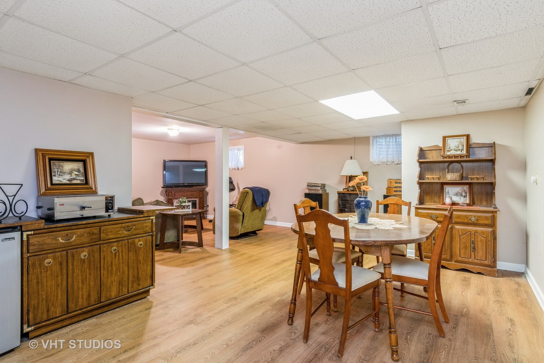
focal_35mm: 18
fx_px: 272
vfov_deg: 67.4
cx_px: 272
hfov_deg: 90.0
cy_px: 182
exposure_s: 1/1.25
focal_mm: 12
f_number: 8
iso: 250
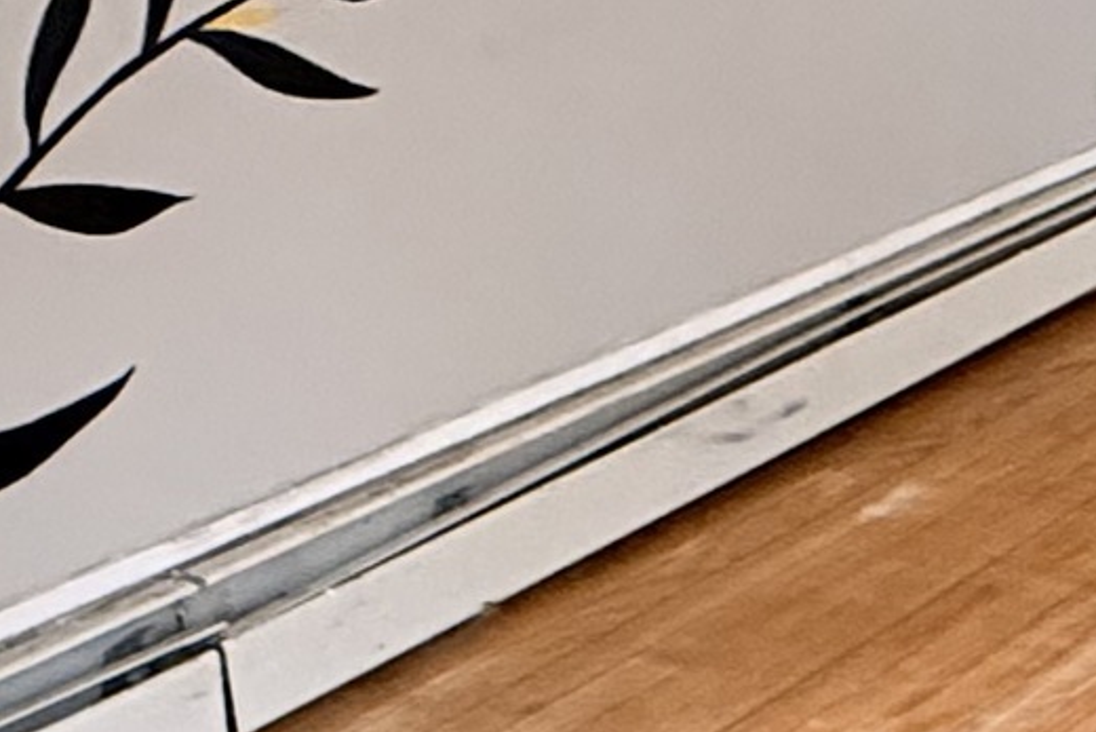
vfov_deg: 15.6
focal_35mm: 86
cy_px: -4
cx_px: 1650
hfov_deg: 20.3
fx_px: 2619
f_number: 2.2
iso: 640
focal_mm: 2.22
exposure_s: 1/60
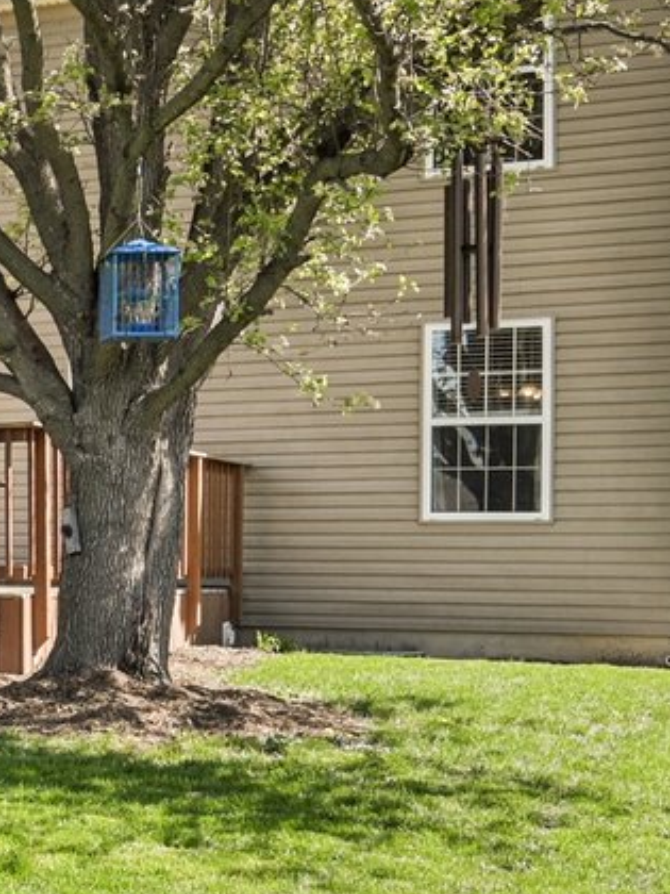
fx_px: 1936
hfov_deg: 16.8
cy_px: 469
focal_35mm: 75
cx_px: -472
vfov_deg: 26.0
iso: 100
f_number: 8
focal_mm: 16
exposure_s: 1/160
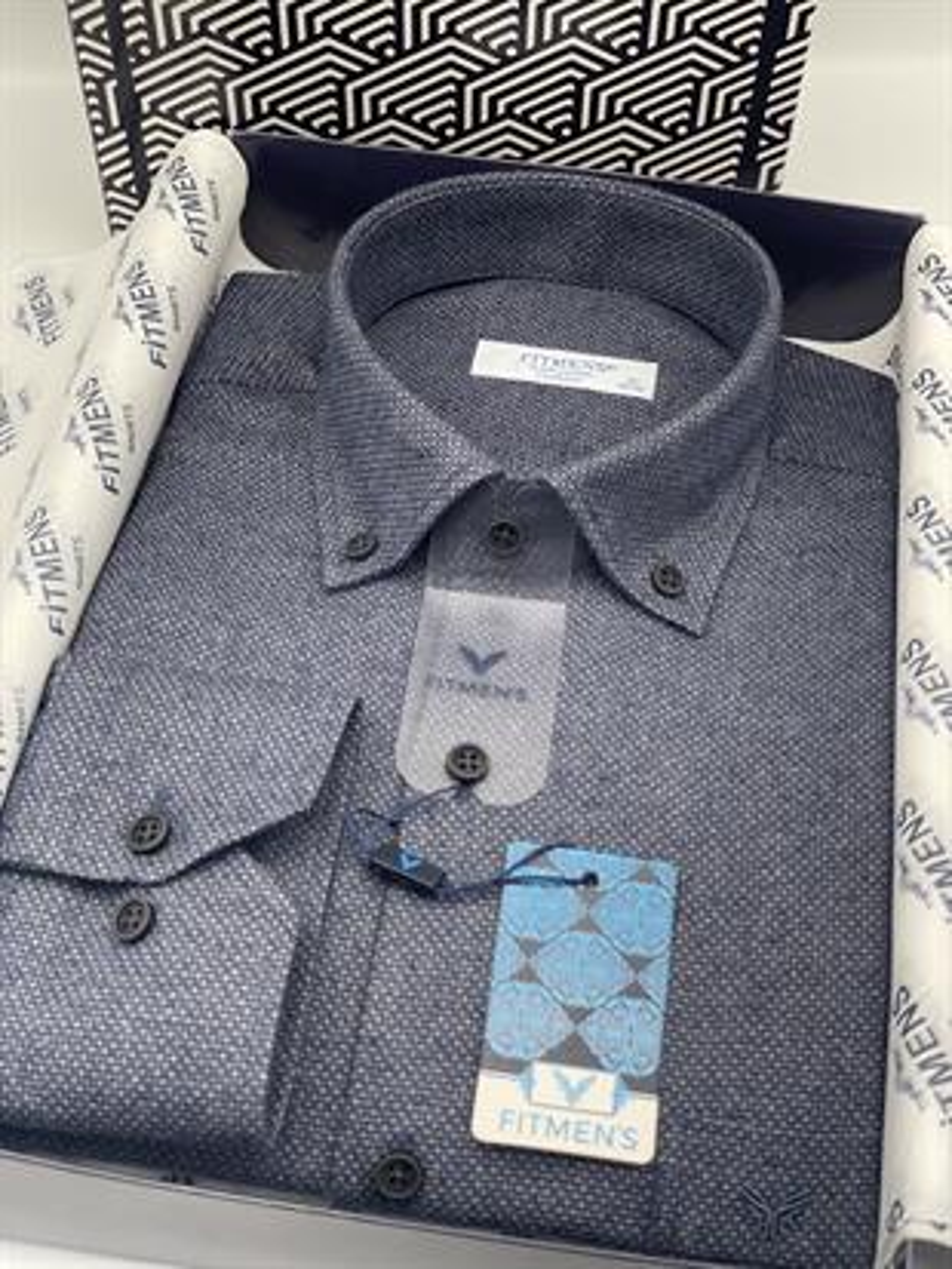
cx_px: 476
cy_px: 634
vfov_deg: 36.8
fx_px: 1906
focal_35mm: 52
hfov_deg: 28.0
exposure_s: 1/122
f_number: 2
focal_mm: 6
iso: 40
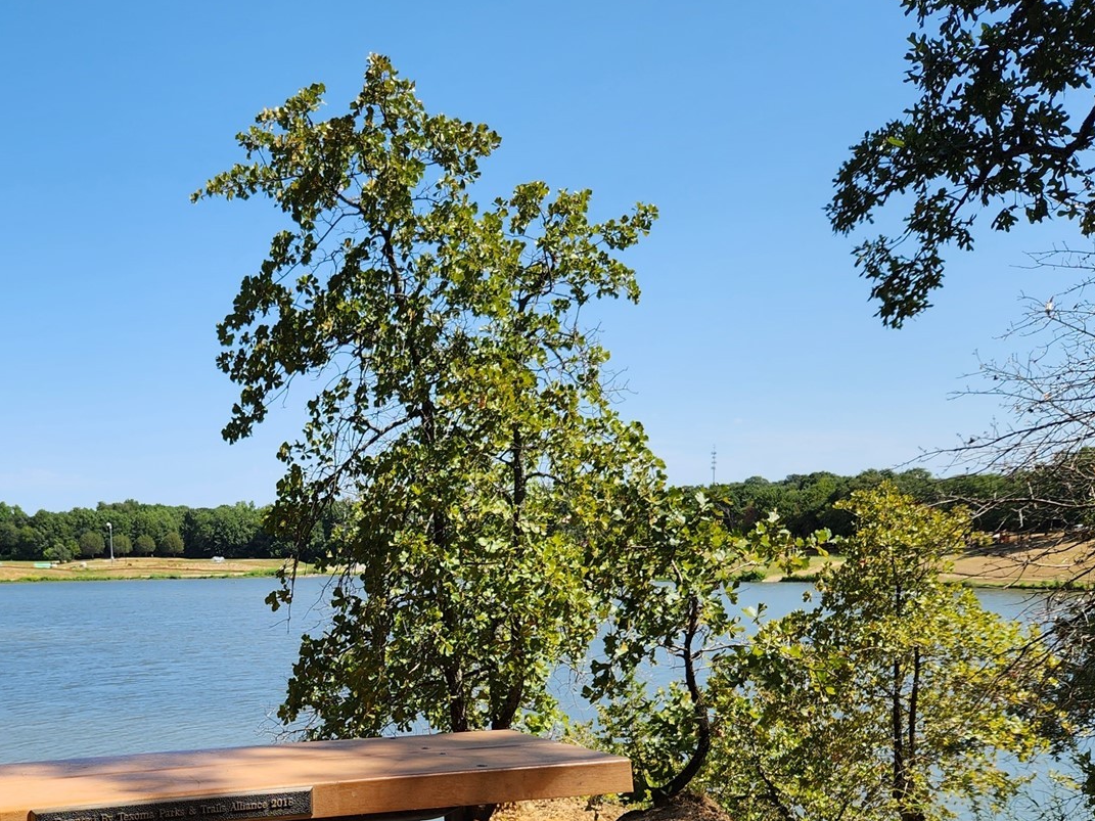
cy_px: 675
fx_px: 1392
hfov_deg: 41.2
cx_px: 227
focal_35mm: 44
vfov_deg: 31.9
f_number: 1.8
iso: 20
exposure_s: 1/1255
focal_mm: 5.4
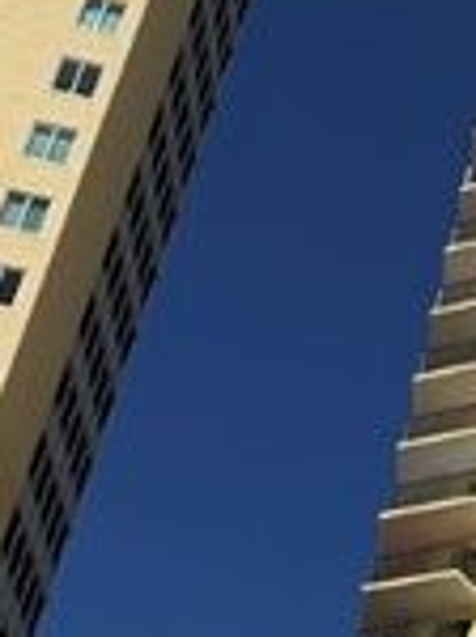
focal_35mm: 107
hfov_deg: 12.6
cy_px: 813
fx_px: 1967
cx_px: 858
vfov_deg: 17.4
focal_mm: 6.76
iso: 64
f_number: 1.78
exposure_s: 1/14286
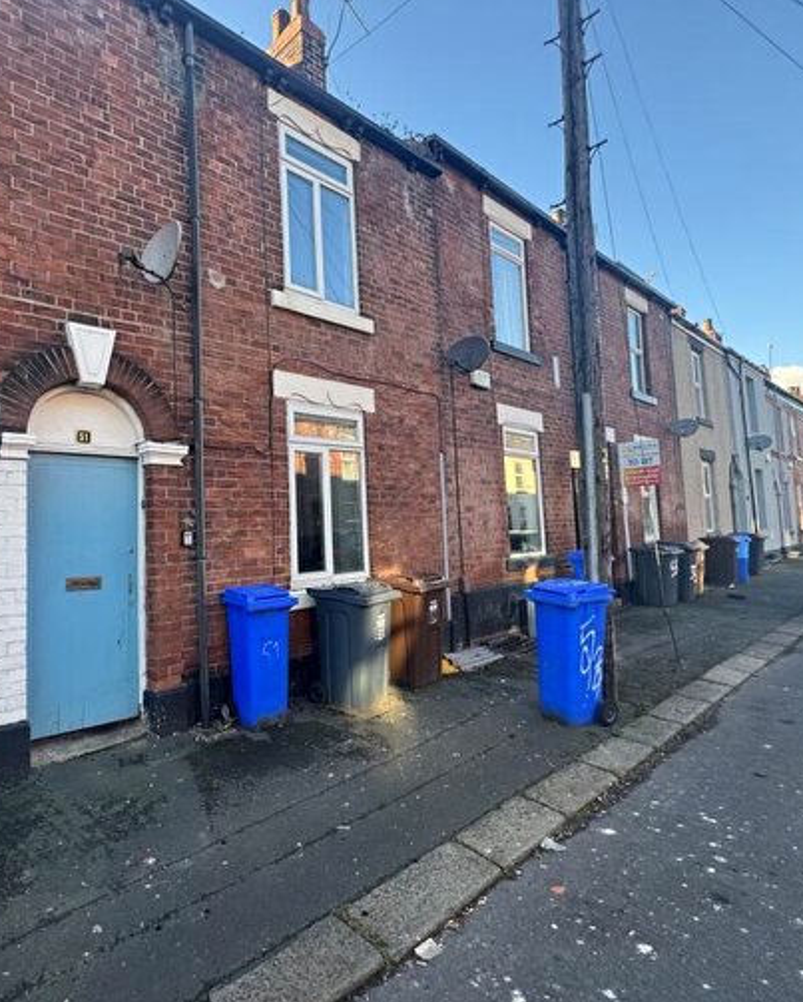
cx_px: 285
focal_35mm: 19
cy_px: 491
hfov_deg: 69.4
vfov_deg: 83.2
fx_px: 564
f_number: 2.2
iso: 40
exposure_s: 1/148
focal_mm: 2.22
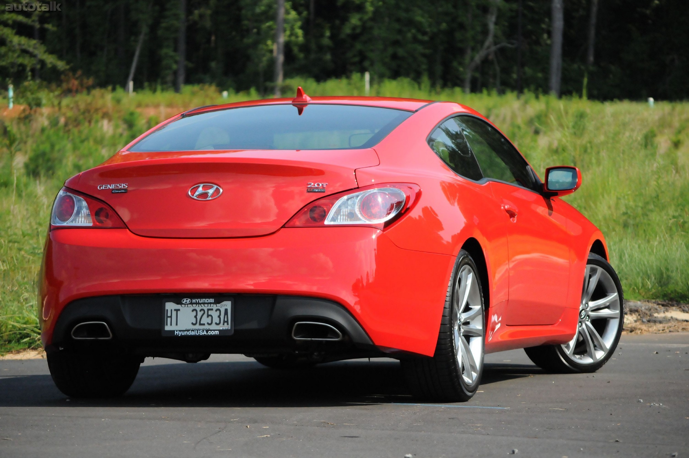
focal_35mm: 138
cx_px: 344
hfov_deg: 14.9
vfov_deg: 9.9
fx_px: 2638
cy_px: 229
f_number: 5.6
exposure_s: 1/8000
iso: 2000
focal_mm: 92
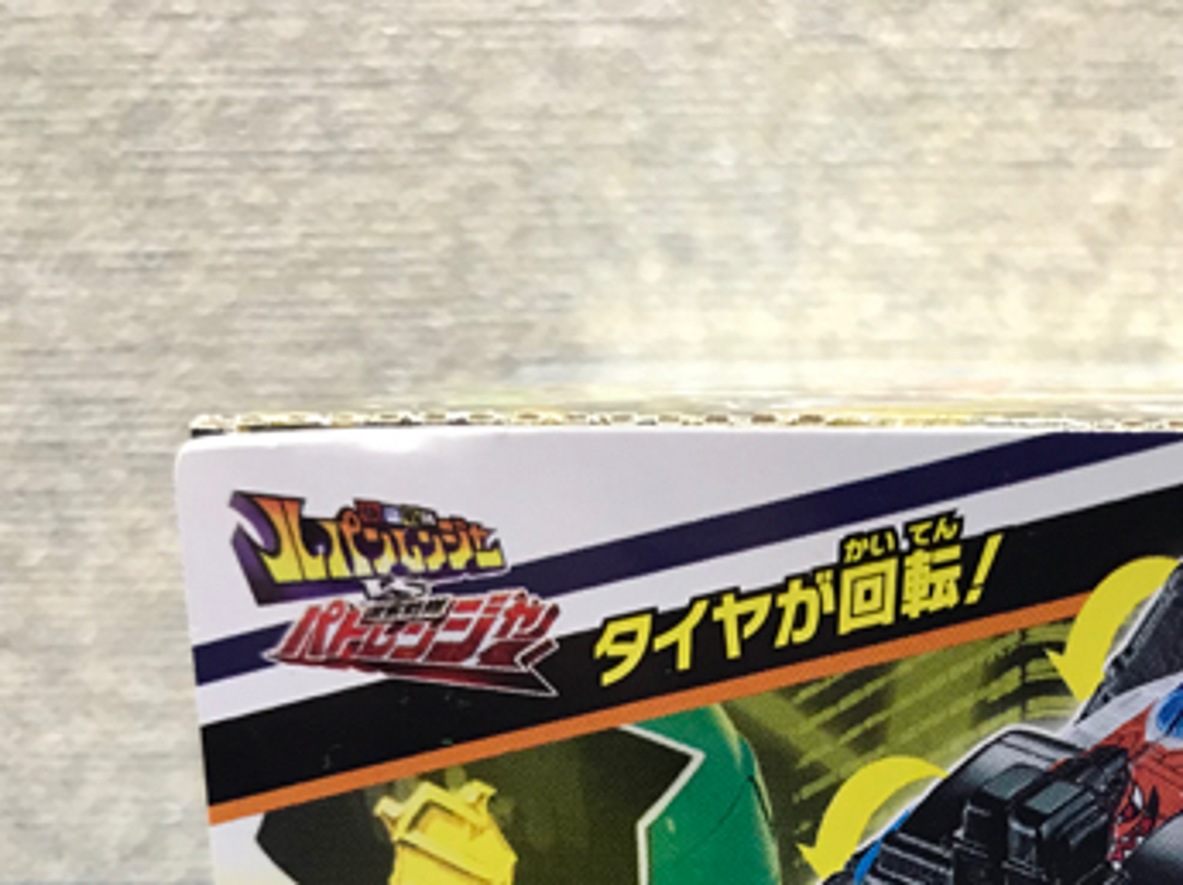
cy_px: 820
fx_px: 1775
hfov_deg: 35.7
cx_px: 940
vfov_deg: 26.9
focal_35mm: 52
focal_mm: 3.99
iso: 50
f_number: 1.8
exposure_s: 1/17
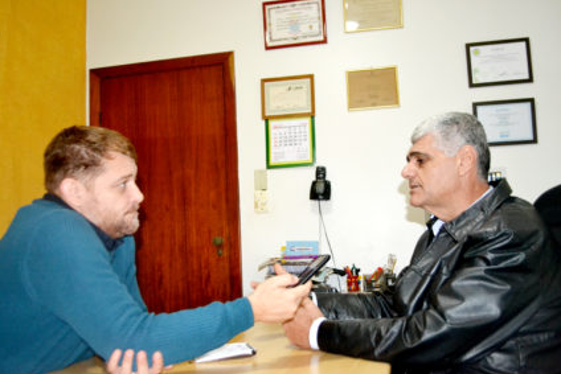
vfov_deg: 38.9
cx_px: 279
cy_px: 190
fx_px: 530
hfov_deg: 55.8
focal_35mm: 34
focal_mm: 22
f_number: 3.8
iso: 3200
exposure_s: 1/60
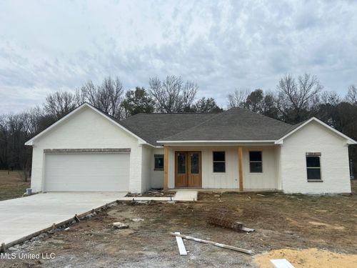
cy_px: 134
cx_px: 178
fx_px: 268
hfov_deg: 67.3
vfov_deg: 53.1
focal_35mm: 26
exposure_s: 1/4444
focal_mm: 5.7
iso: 50
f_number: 1.5
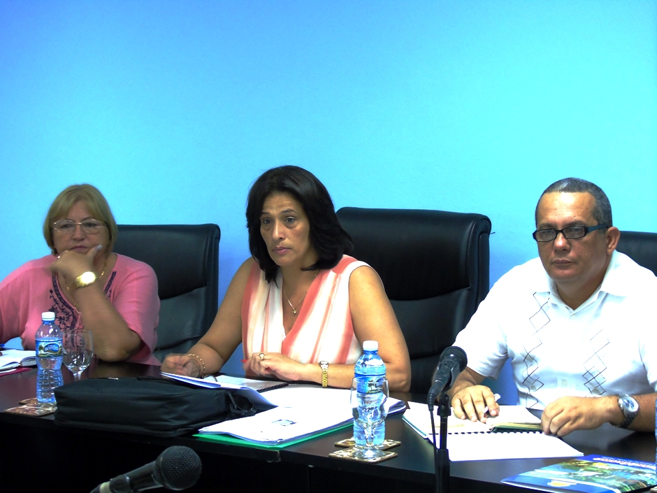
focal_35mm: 82
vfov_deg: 18.0
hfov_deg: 23.8
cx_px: 328
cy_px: 246
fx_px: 1556
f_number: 4.1
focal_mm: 15
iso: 400
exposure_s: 1/6
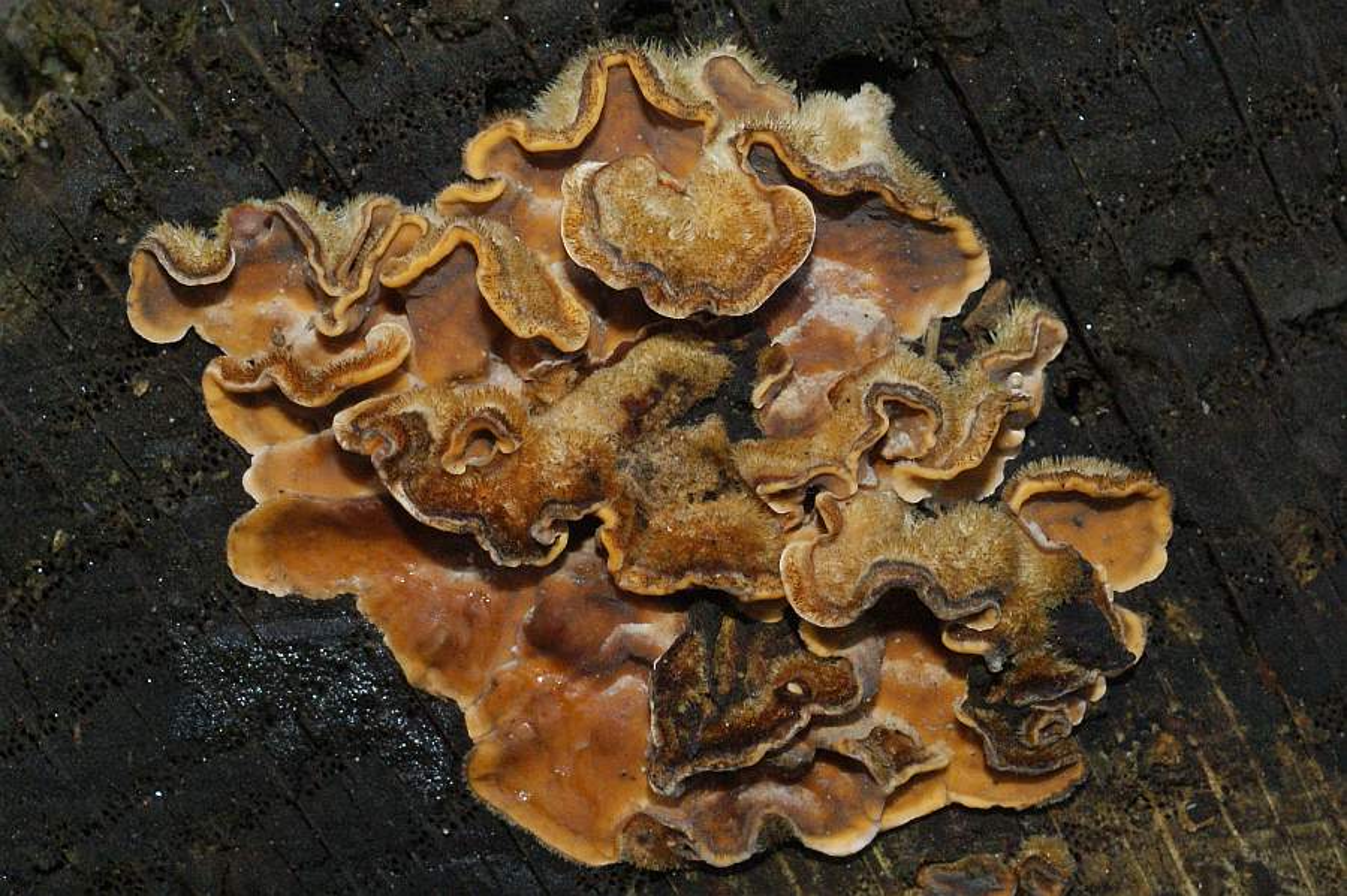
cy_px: 448
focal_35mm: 75
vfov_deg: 18.2
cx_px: 674
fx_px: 2805
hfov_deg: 27.0
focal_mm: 50
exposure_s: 1/80
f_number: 13
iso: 400
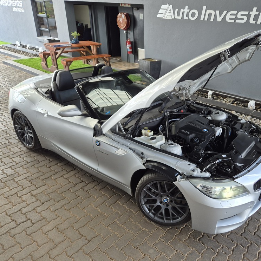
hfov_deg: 55.9
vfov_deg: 57.3
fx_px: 239
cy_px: 127
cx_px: 177
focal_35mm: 28
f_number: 1.8
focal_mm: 5.4
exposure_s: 1/80
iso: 40
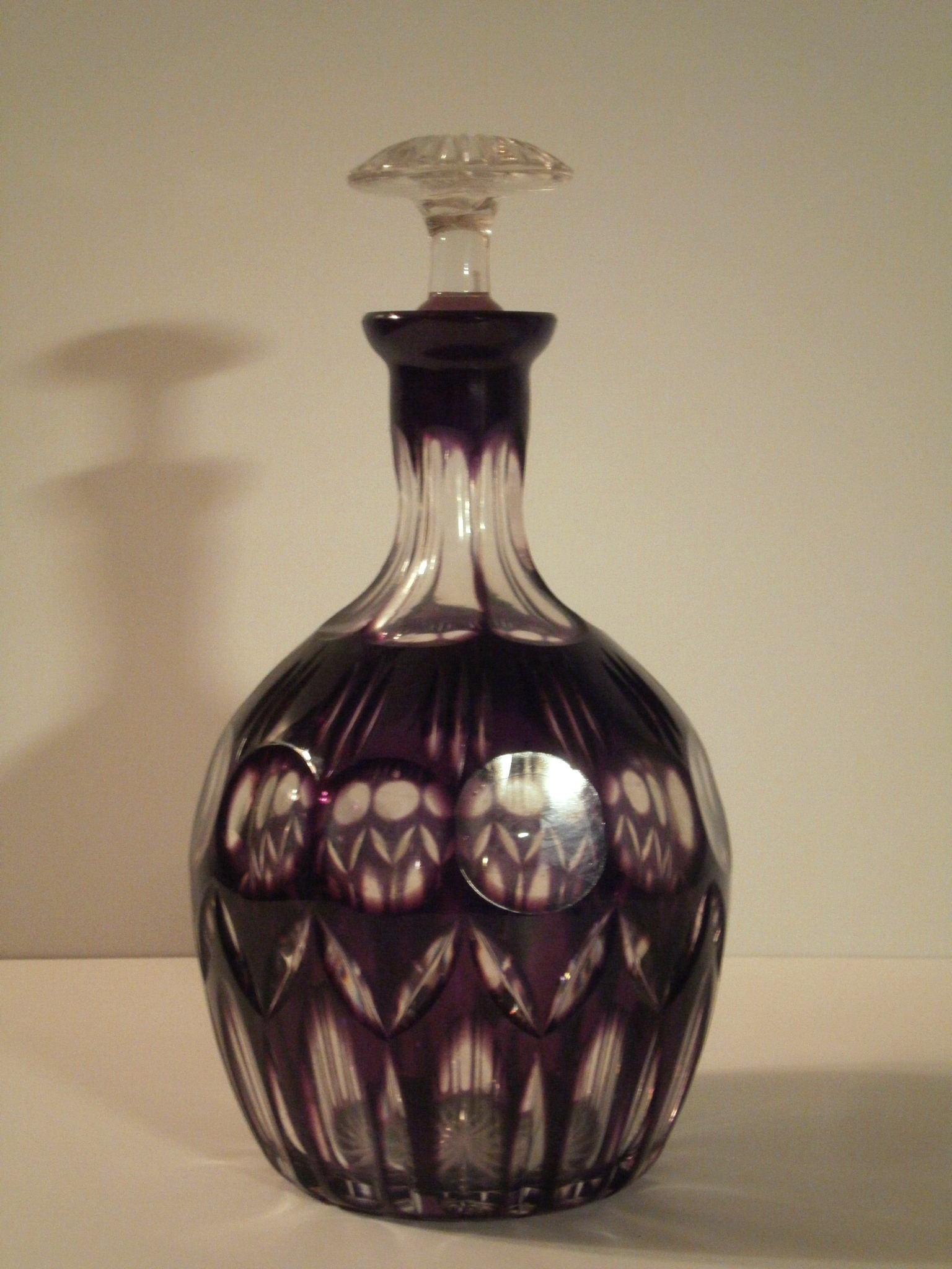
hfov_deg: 22.9
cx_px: 476
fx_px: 2347
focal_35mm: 64
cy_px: 634
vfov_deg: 30.3
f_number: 4.4
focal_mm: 11.3
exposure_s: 1/15
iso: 500
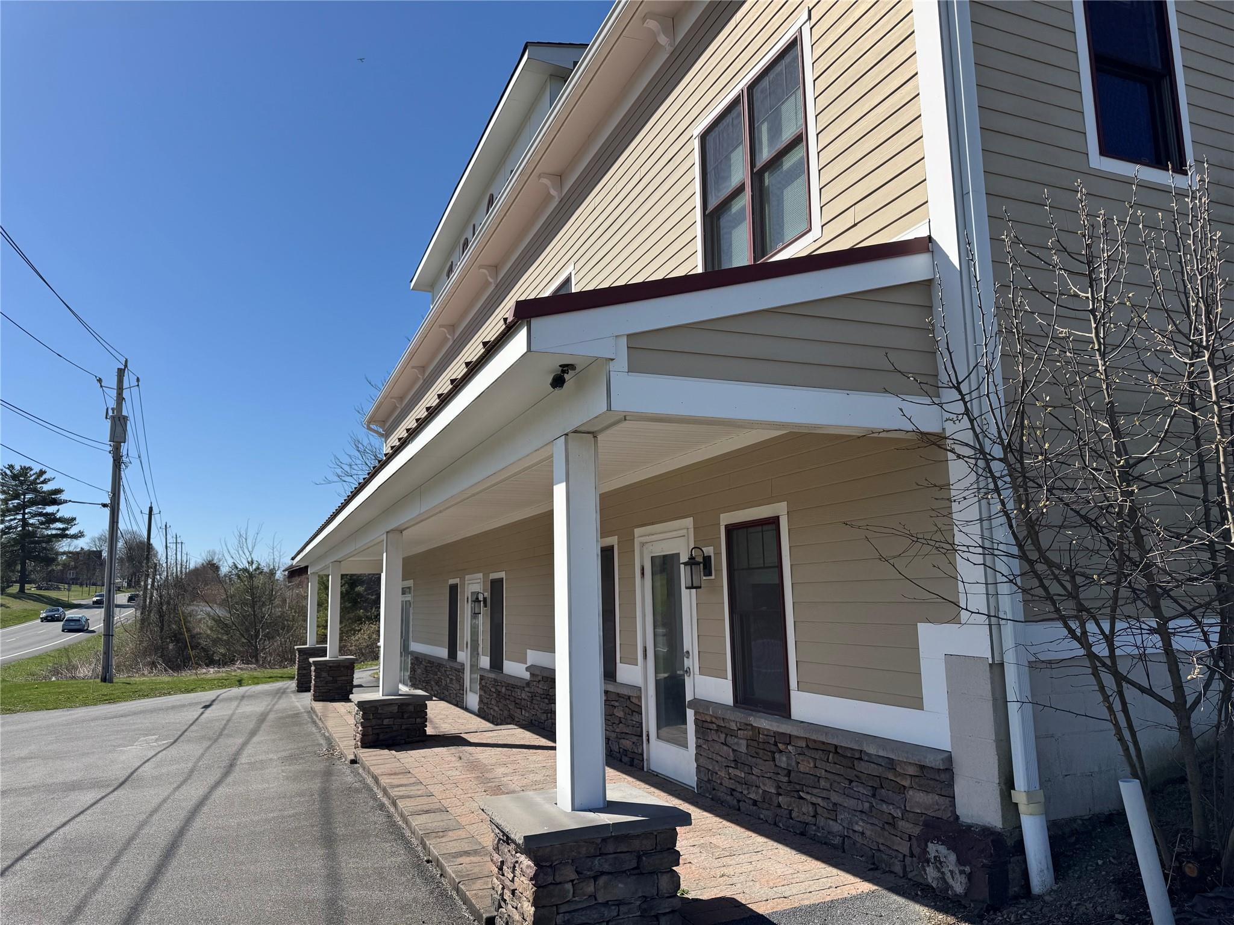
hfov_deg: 71.6
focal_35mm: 24
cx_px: 617
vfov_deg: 56.8
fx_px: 856
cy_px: 462
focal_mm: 6.76
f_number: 1.78
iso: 80
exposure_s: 1/6410
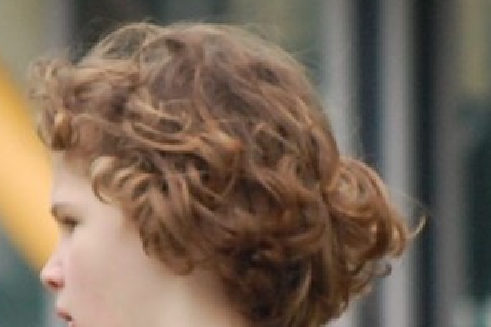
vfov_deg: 2.0
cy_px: 433
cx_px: 249
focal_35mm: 699
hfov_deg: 3.0
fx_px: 9518
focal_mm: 145
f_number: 5.3
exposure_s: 1/640
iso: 400
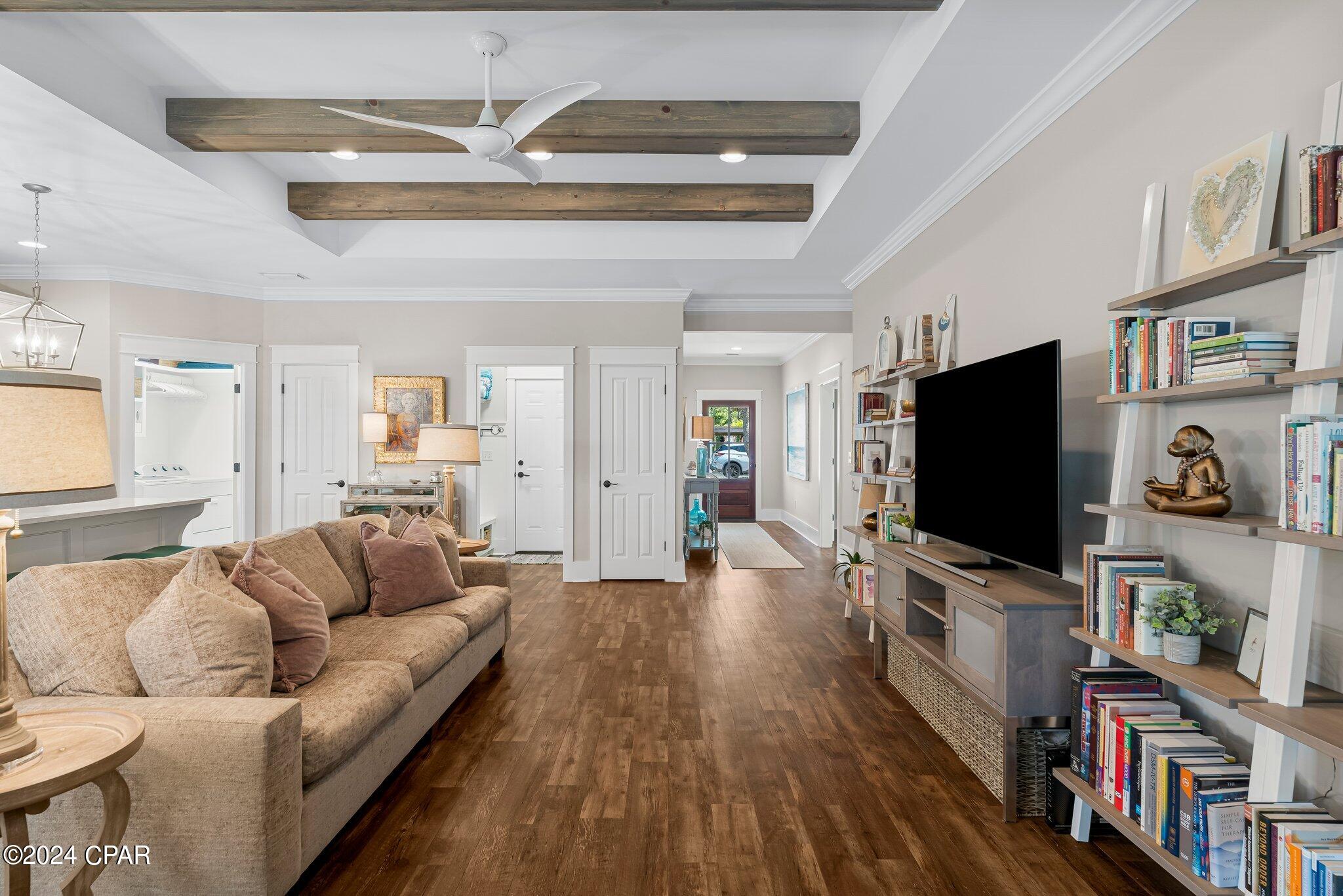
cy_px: 448
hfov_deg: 88.1
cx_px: 672
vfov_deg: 65.7
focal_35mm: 19
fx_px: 694
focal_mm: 18.6
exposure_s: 1/3
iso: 400
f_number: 8
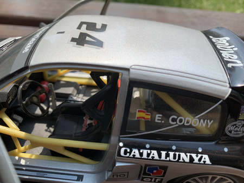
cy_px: 92
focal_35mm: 26
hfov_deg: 67.3
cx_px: 122
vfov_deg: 53.1
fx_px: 183
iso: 25
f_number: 1.8
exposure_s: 1/1299
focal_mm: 4.25
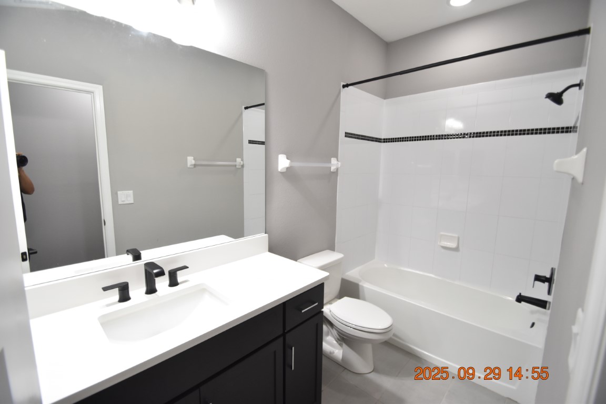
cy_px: 202
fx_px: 252
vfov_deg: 77.3
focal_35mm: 15
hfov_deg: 100.4
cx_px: 303
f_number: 3.5
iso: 800
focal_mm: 10
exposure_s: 1/30
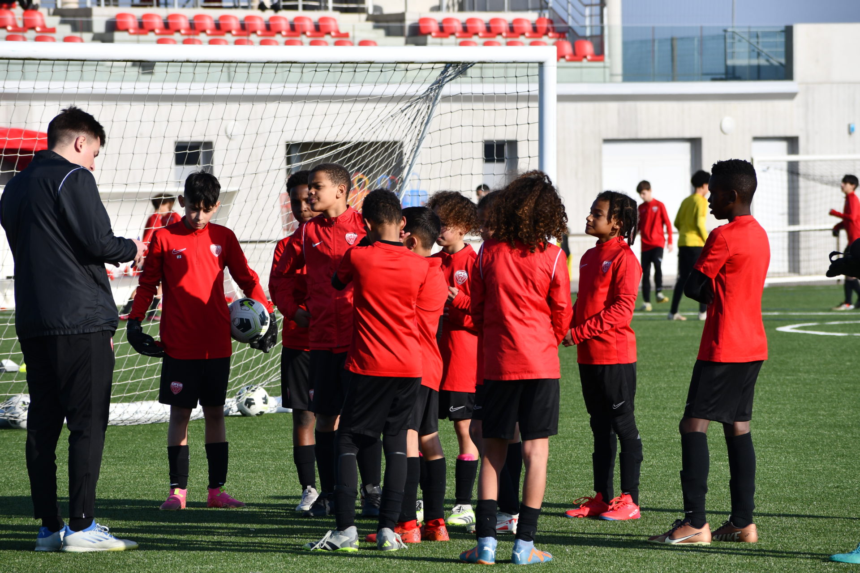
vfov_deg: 5.7
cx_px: 430
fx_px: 5733
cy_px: 286
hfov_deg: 8.6
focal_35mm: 240
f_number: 8
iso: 140
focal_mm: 160
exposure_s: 1/500
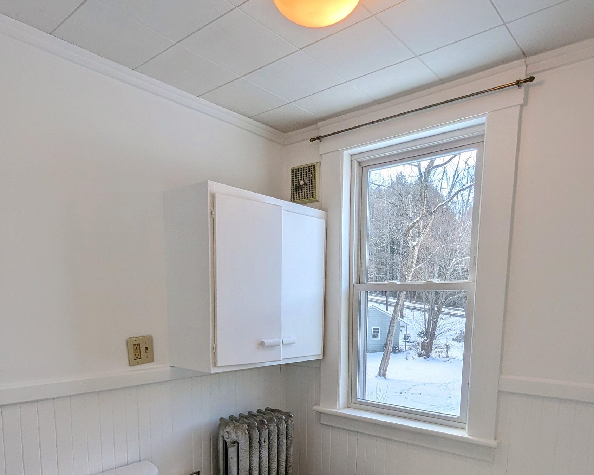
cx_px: 289
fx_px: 404
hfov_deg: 72.6
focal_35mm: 23
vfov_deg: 57.5
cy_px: 361
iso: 48
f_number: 2.2
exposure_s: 1/172
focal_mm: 1.95
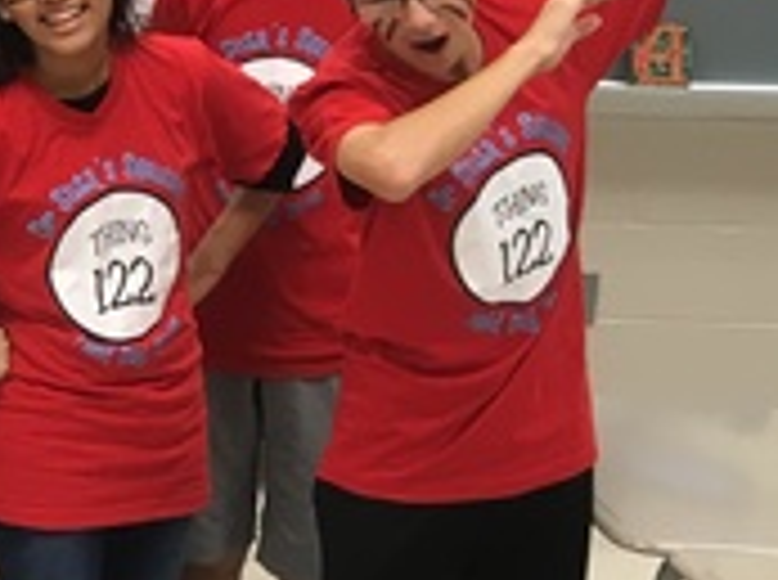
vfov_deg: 12.2
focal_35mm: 121
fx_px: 2714
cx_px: -639
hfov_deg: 14.3
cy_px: 148
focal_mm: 4.15
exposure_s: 1/30
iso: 64
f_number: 2.2
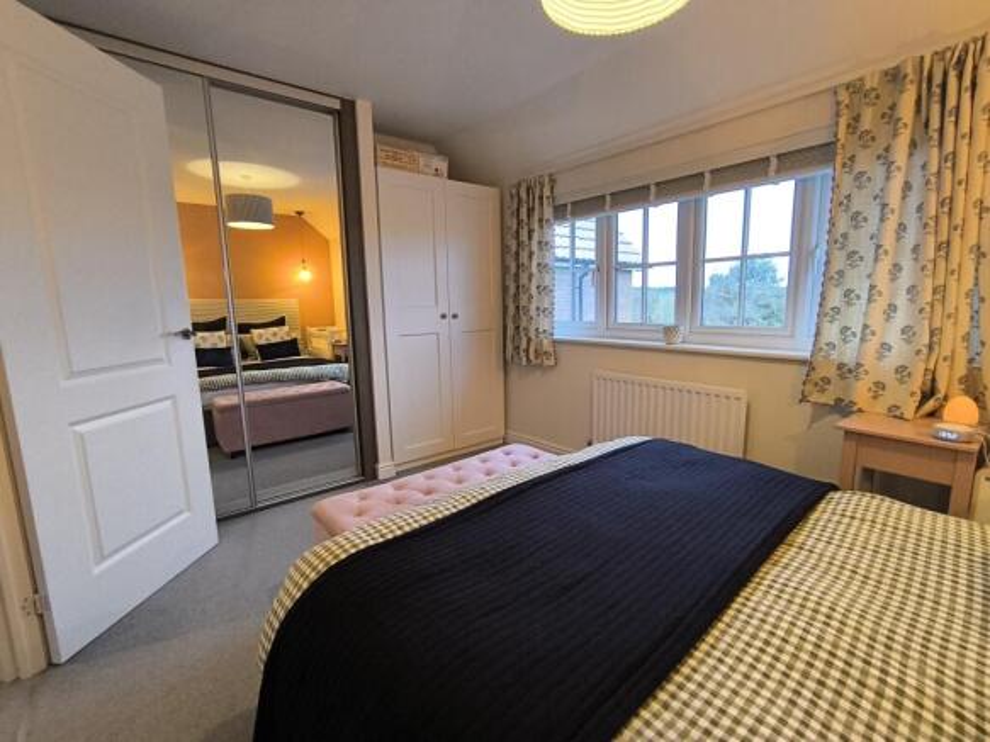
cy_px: 371
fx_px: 457
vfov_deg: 78.1
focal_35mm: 16
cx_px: 495
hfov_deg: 94.5
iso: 320
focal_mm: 1.65
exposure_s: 1/50
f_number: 2.2
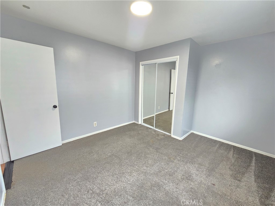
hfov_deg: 106.2
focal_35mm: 13
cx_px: 138
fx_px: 103
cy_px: 103
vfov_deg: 89.9
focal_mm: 2.2
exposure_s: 1/60
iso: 400
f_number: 2.2
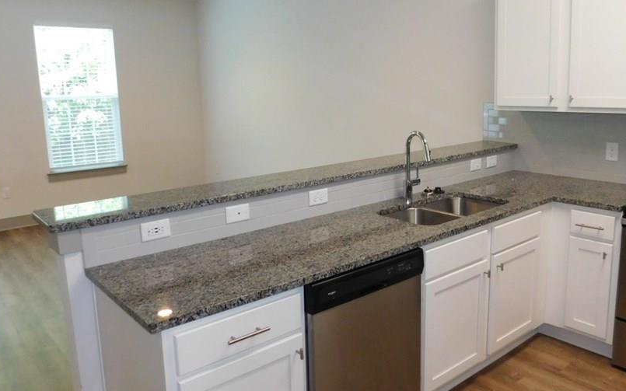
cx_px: 341
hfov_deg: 61.1
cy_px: 173
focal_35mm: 31
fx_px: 529
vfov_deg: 40.5
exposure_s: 1/30
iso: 360
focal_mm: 4
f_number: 3
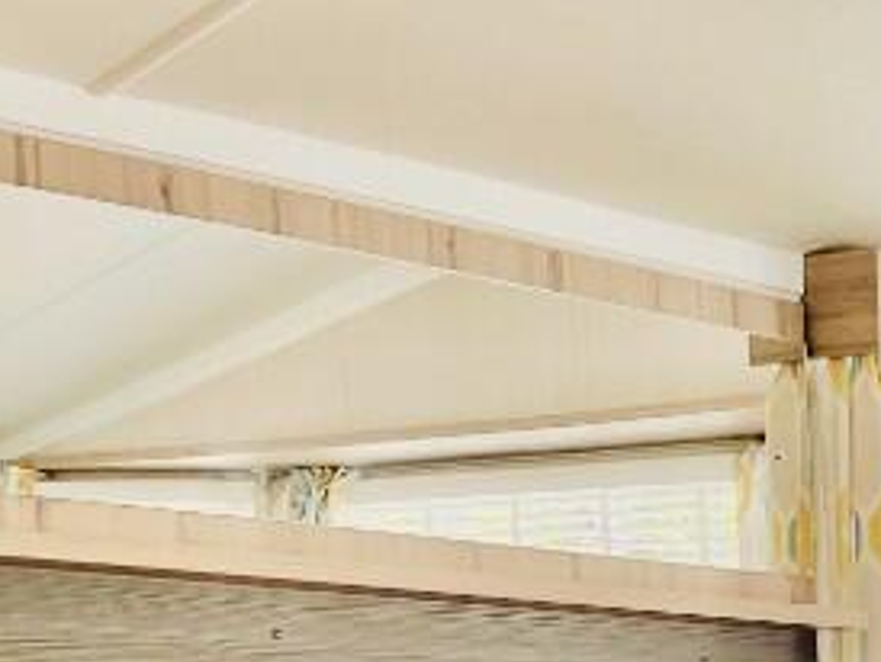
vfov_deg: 13.7
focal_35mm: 97
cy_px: 1179
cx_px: 1588
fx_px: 2471
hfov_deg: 16.8
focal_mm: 4.2
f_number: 1.6
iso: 32
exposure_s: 1/600
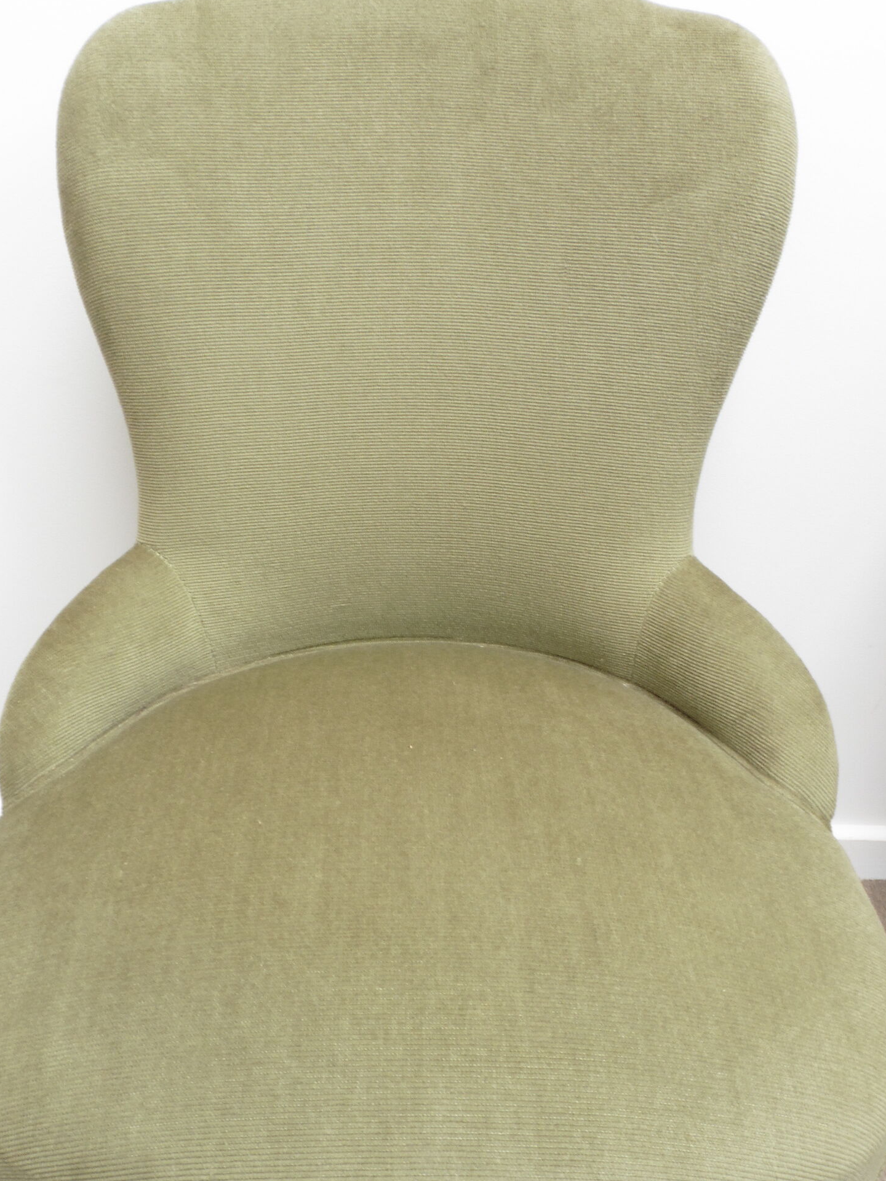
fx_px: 1092
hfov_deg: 44.1
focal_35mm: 32
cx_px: 421
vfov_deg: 56.8
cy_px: 596
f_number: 8
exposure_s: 1/25
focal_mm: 5.4
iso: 100
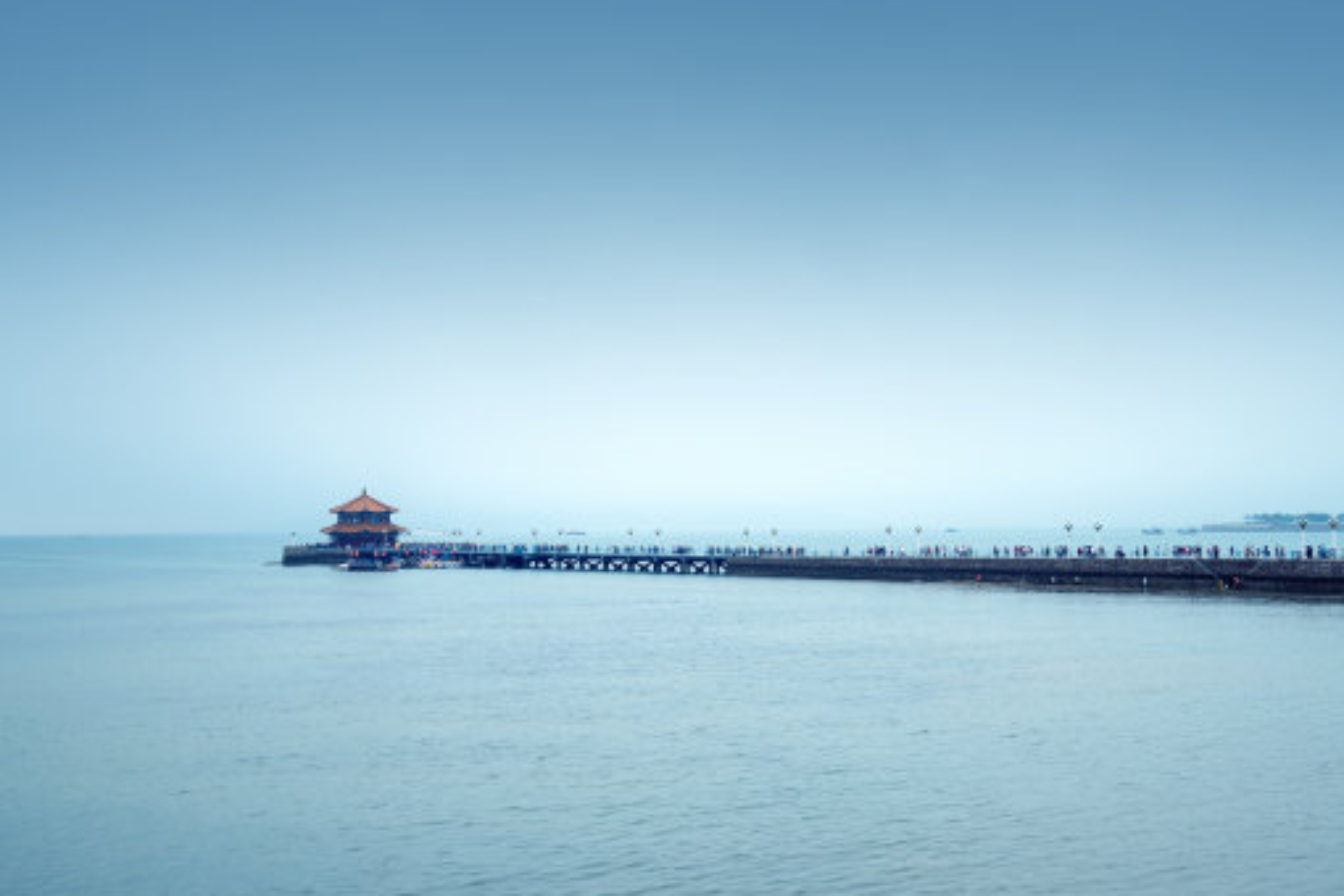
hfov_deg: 46.4
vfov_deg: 31.9
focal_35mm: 42
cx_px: 659
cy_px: 395
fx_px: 1568
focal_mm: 35
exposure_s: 1/100
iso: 100
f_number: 8
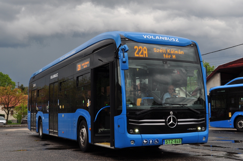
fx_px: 344
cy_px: 80
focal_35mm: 51
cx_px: 122
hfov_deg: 38.9
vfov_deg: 26.4
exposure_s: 1/80
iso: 200
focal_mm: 34
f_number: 8
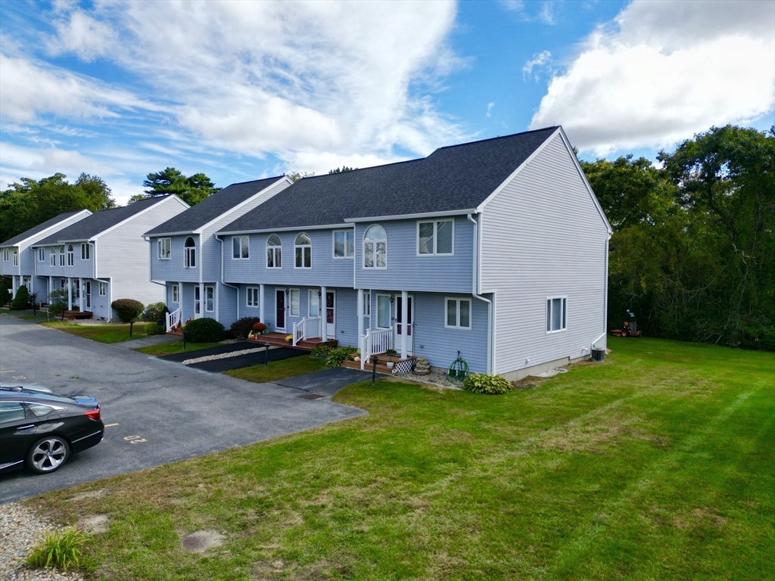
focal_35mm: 24
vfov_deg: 56.8
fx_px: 537
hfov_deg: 71.6
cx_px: 388
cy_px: 290
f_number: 1.7
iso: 110
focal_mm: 6.72
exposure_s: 1/2500
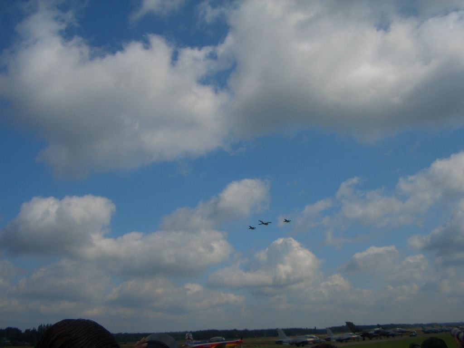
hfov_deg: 52.6
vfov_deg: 40.7
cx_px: 232
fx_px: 469
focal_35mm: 35
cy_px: 174
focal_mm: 5.8
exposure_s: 1/1000
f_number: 4.3
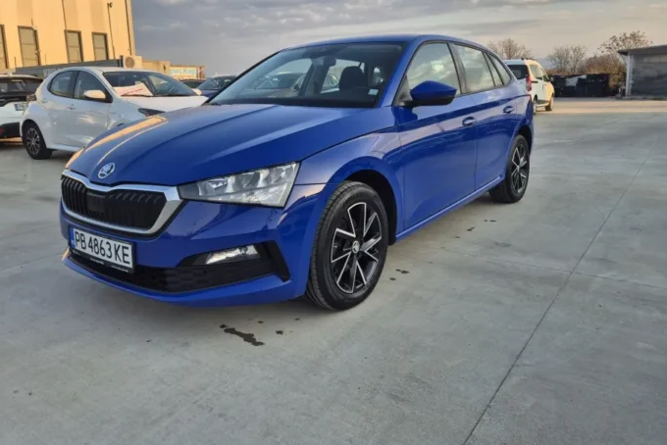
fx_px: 500
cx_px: 329
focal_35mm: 27
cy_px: 166
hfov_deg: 67.4
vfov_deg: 47.5
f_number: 1.8
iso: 25
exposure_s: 1/756
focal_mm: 5.4
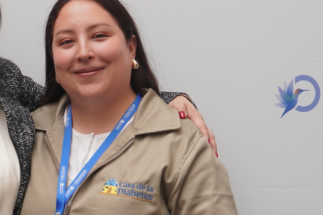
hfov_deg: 18.3
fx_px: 987
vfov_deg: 12.4
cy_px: 56
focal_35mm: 110
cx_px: 46
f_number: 4.5
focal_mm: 28
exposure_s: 1/160
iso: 320
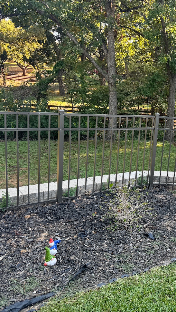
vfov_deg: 56.6
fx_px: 290
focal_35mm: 35
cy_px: 156
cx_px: 166
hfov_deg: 31.7
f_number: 1.78
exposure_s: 1/127
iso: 50
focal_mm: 6.76
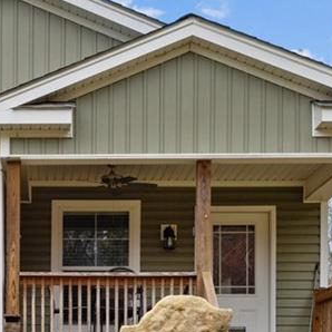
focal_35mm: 102
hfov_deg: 16.7
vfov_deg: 17.0
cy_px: 236
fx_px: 1107
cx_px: 6
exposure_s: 1/200
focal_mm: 35
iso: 200
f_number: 7.1
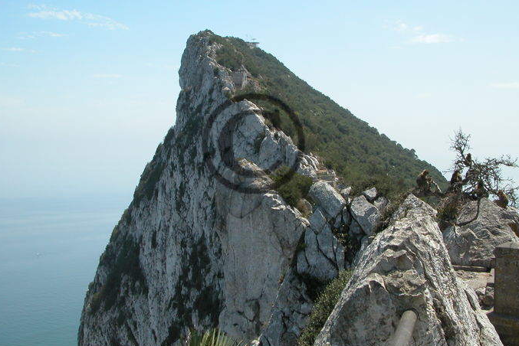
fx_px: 620
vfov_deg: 31.2
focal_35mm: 43
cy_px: 144
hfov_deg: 45.4
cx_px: 253
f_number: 6.3
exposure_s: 1/335
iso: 100
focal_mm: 8.9
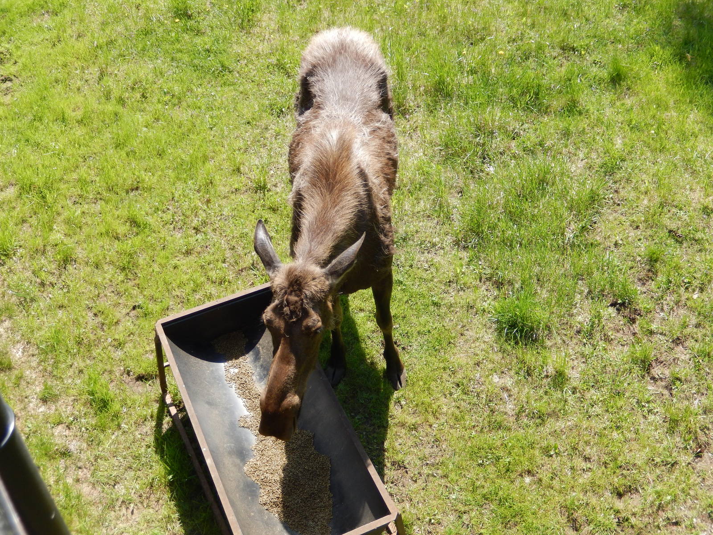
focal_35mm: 45
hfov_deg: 42.1
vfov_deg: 32.2
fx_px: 927
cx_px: 356
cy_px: 268
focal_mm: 8.1
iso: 125
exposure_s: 1/320
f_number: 4.3
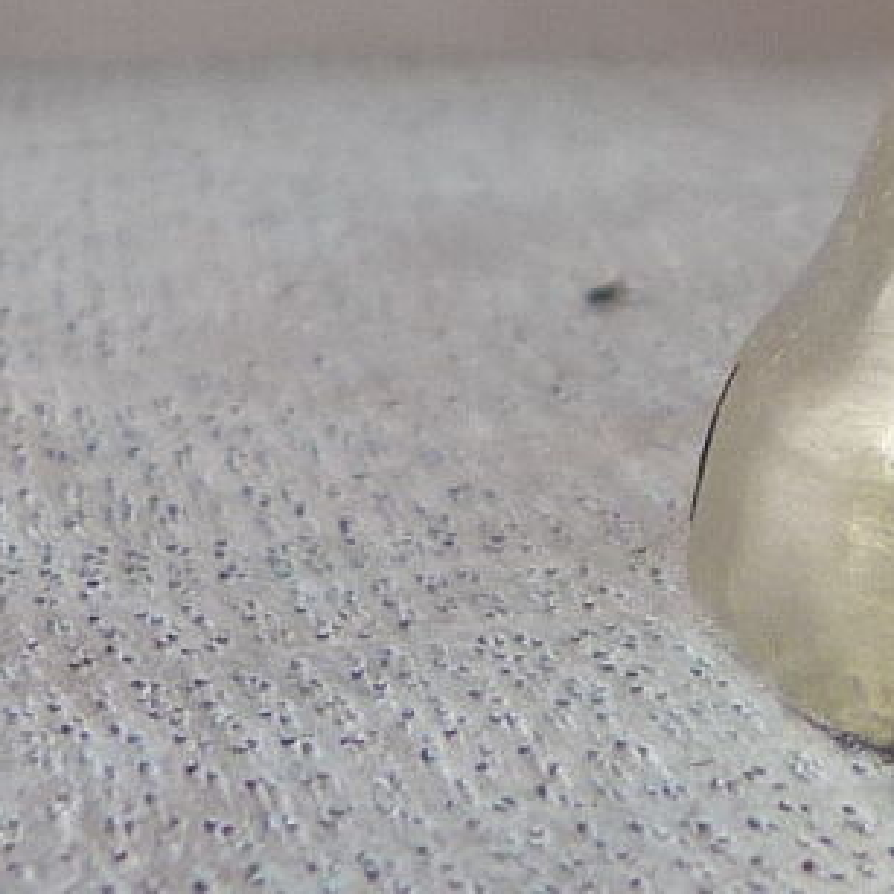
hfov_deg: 8.3
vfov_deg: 9.0
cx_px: 2554
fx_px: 5376
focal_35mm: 184
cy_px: -830
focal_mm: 4.5
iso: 80
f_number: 2.8
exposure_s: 1/80
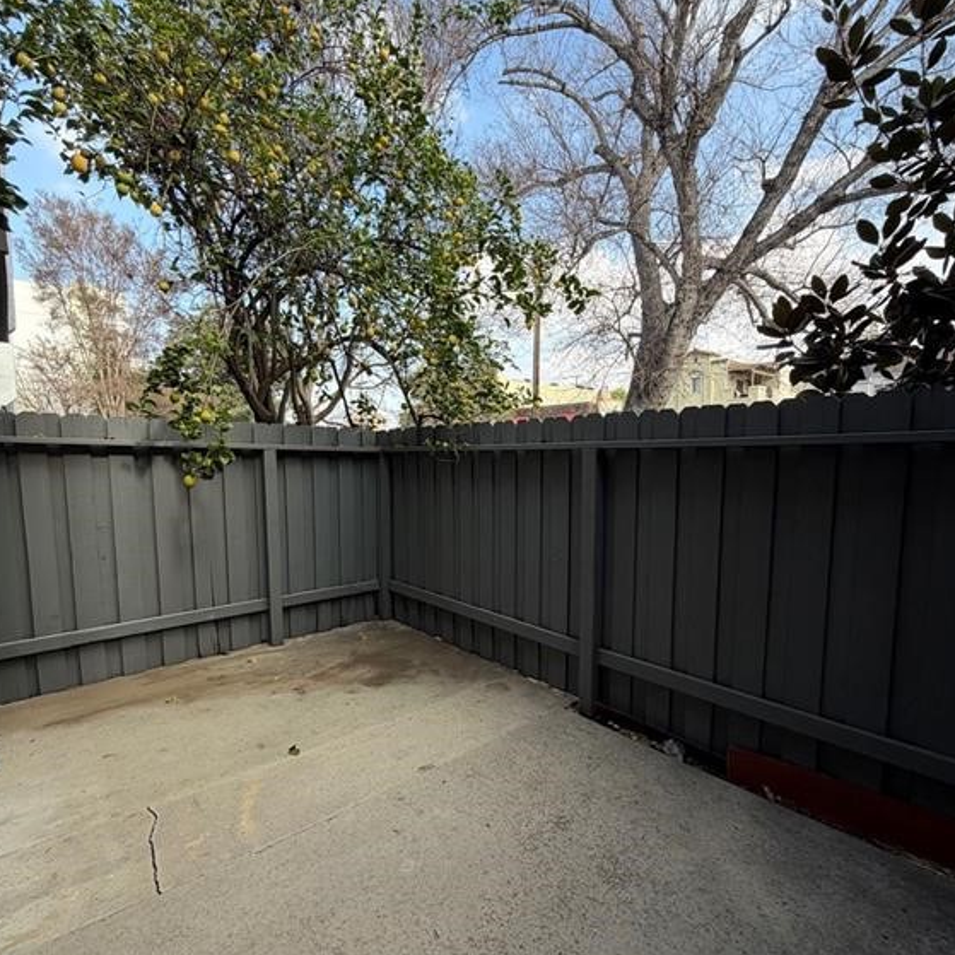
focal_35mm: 17
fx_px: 531
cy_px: 506
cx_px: 480
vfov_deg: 83.9
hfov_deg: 84.0
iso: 50
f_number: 2.2
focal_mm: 2.22
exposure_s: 1/333
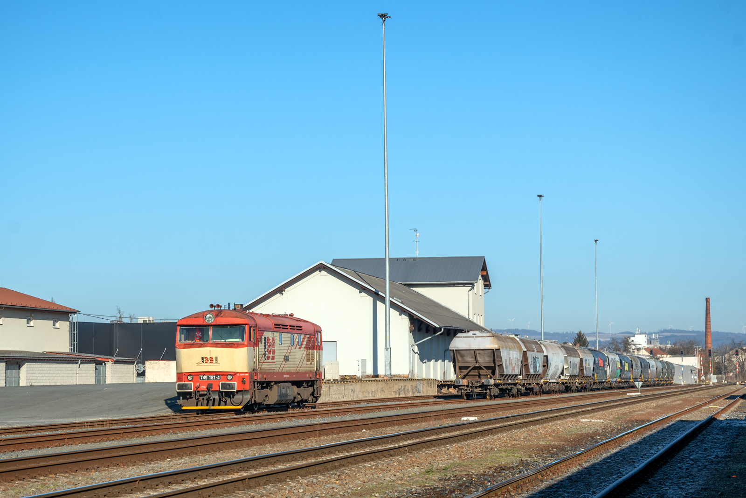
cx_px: 373
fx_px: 1927
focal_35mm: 93
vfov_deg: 14.7
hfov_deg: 21.9
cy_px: 249
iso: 125
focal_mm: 62
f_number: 9
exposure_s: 1/800
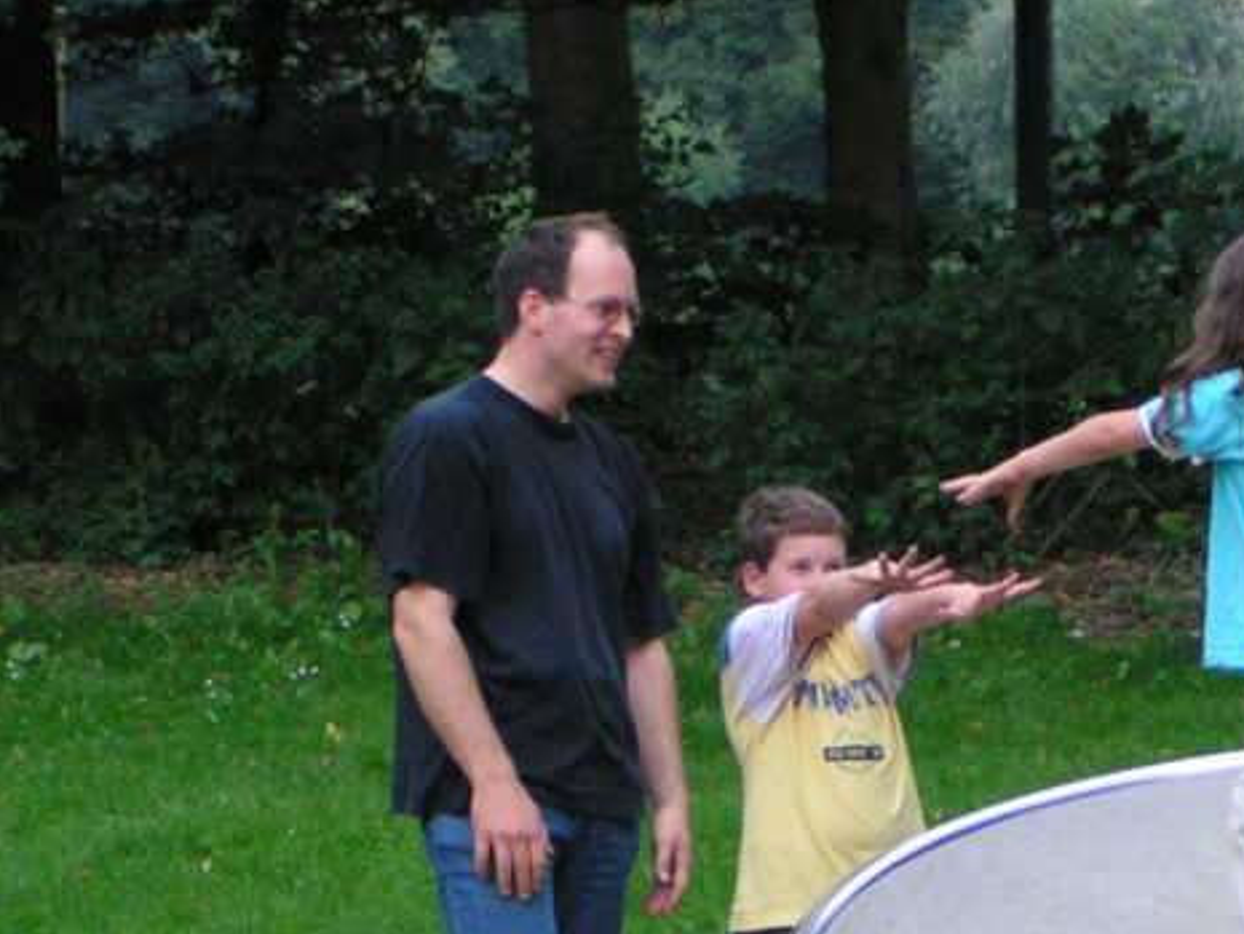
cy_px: 765
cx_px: 1239
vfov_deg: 5.4
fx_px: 9885
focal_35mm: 275
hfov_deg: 7.2
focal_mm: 19.1
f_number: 3.5
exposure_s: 1/100
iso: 200
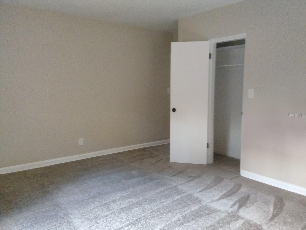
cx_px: 153
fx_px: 248
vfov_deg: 49.7
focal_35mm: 28
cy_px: 115
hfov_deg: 63.4
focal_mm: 3.69
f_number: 2.65
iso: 395
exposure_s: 1/10
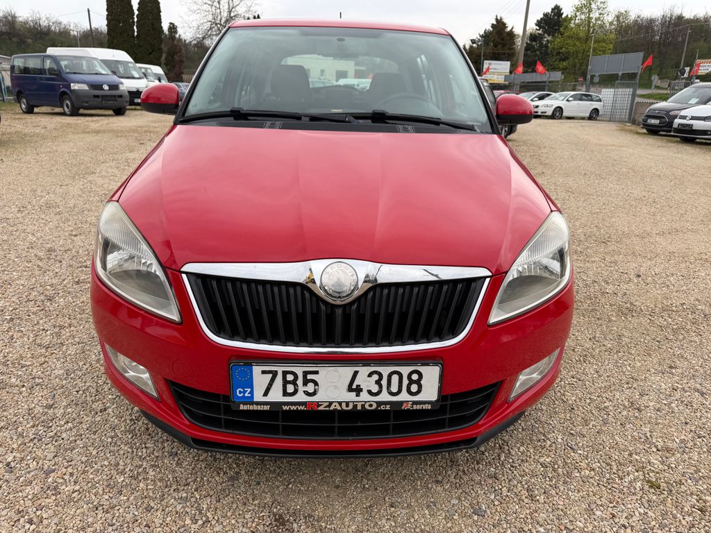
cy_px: 266
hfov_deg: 71.6
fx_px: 493
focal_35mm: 24
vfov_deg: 56.8
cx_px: 356
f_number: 1.78
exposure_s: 1/1005
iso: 80
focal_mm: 6.76
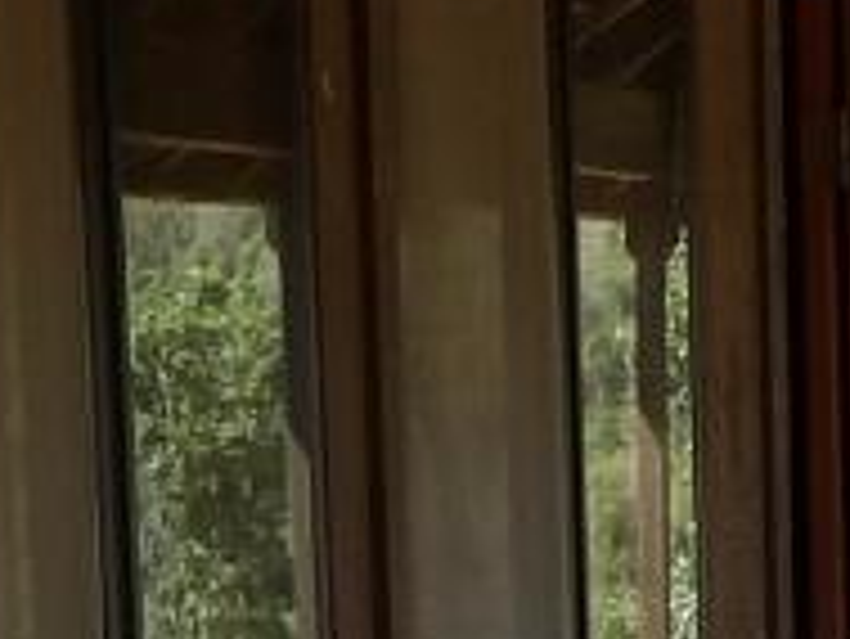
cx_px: 643
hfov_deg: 10.4
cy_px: 1181
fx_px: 4668
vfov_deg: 7.6
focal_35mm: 190
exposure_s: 1/218
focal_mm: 4.3
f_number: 3.2
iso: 100
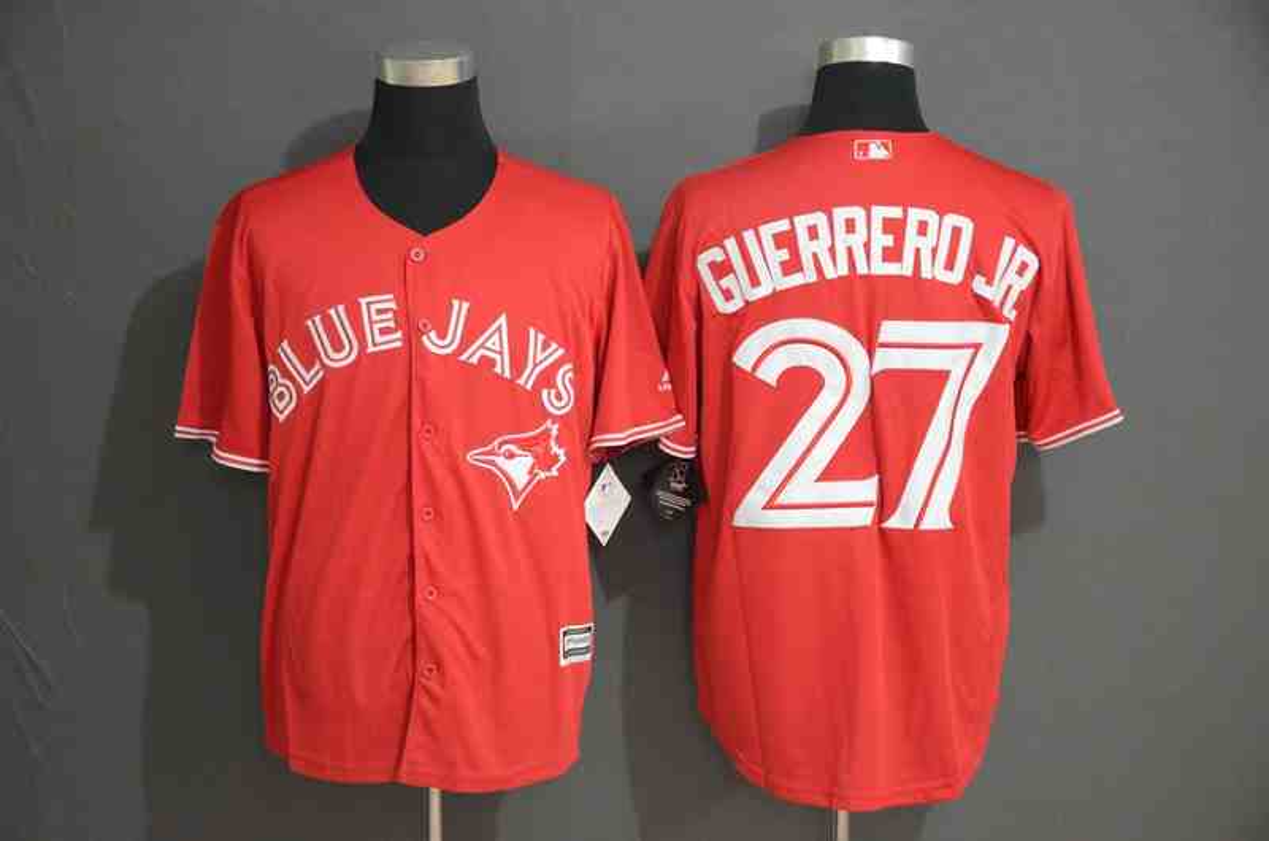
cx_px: 634
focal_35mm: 78
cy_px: 420
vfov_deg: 17.4
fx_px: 2744
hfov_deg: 26.0
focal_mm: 52
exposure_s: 1/20
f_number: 4.8
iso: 4000
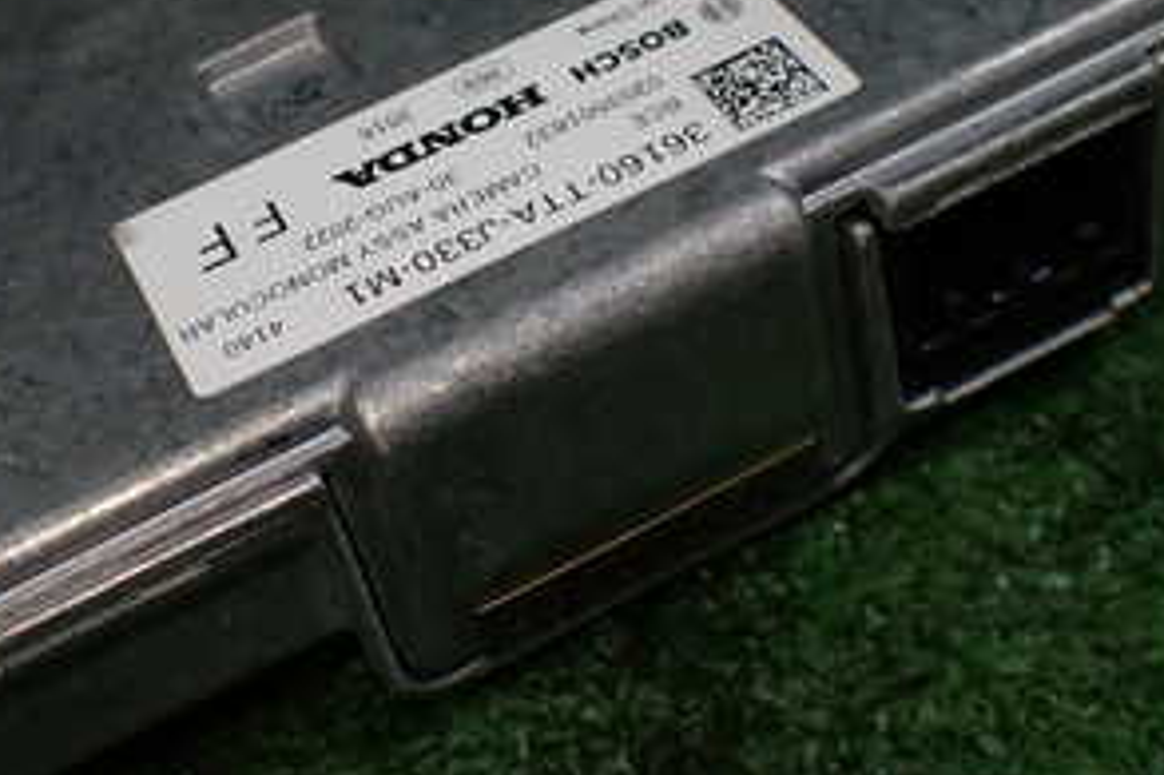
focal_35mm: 64
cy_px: 227
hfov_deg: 31.2
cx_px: 373
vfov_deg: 21.1
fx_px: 2068
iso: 160
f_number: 2.3
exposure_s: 1/125
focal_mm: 5.4
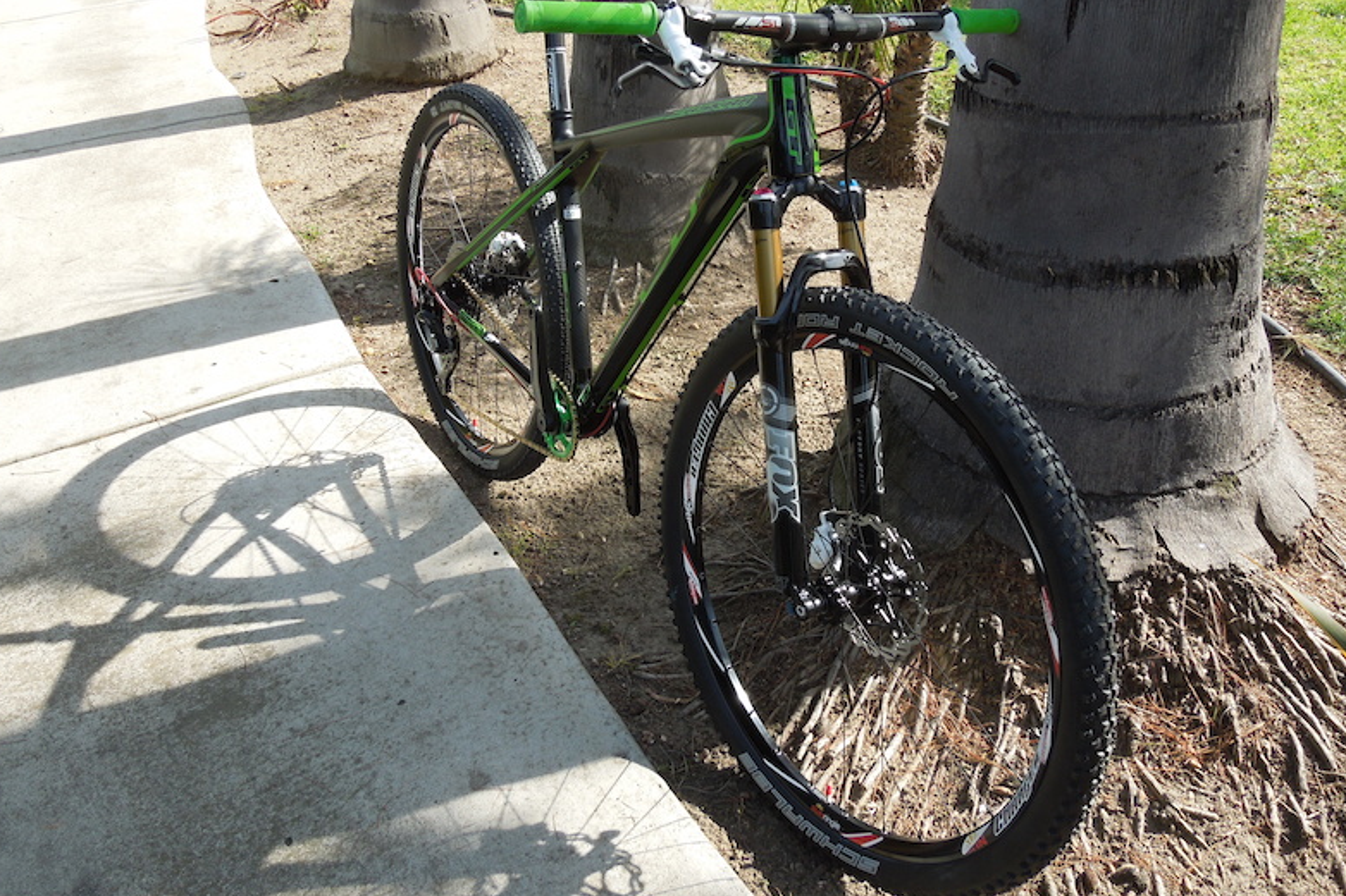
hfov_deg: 57.2
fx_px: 1233
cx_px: 663
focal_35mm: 33
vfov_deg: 39.9
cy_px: 385
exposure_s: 1/320
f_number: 3.6
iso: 100
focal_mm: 5.6
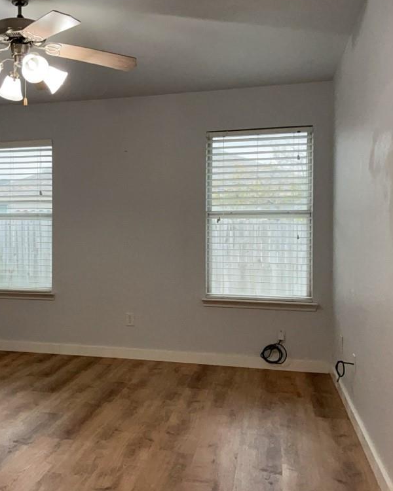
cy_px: 242
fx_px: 523
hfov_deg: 40.3
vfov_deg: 50.3
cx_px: 113
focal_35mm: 36
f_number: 1.8
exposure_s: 1/100
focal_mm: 3
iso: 160
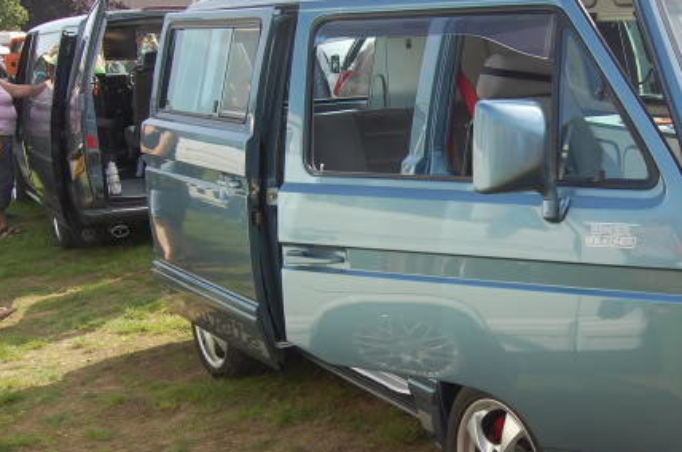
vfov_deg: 24.1
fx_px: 1059
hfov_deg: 34.9
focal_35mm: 56
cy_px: 275
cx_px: 517
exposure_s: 1/200
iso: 200
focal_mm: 20
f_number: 7.1
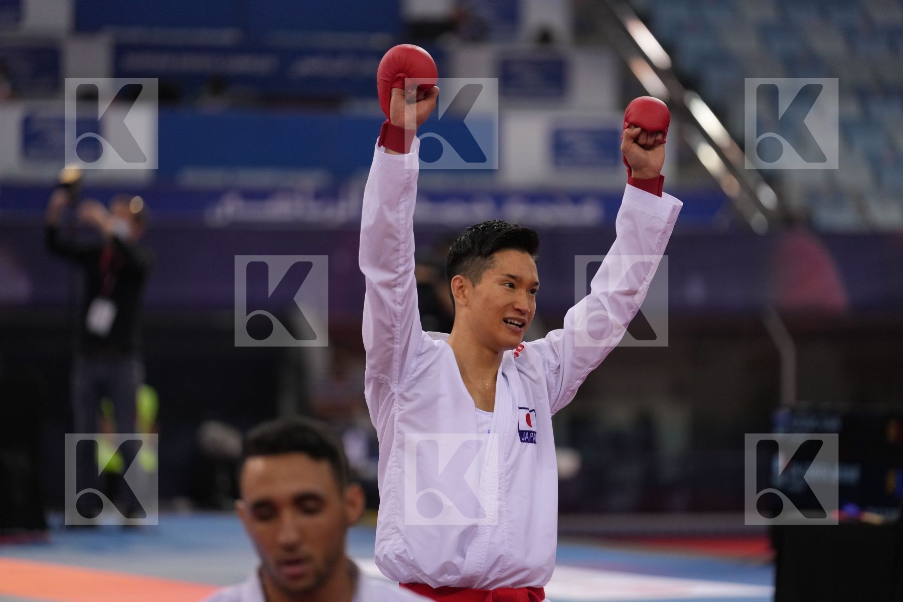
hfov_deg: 11.4
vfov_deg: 7.6
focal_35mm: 181
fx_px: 4540
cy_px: 301
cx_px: 452
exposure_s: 1/1000
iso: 2500
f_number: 2.8
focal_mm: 181
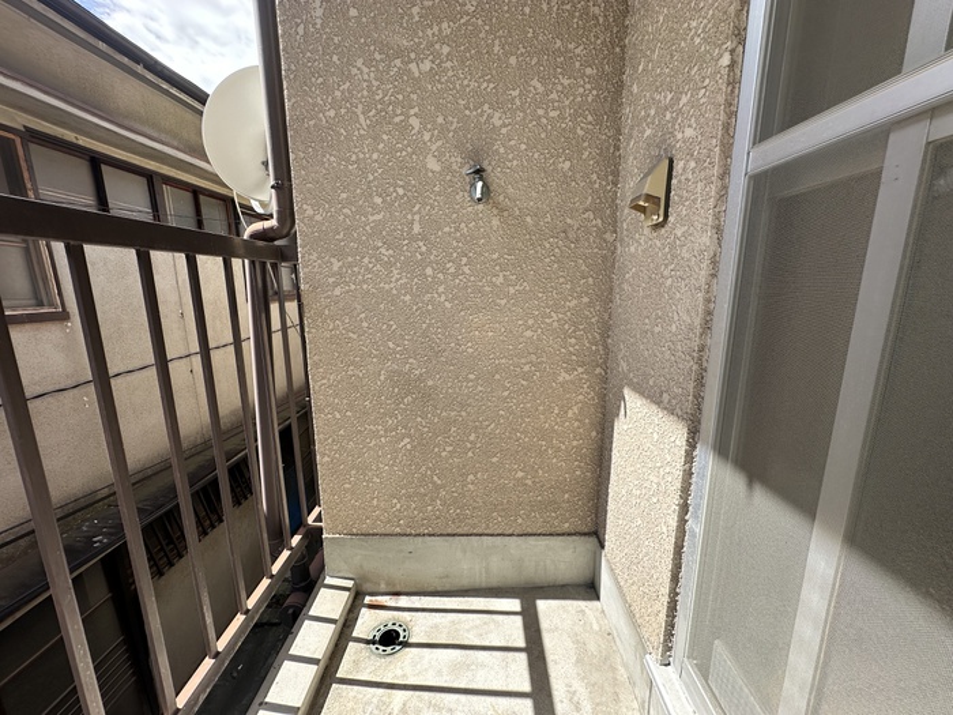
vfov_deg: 85.7
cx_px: 476
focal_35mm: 14
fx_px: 385
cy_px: 358
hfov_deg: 102.1
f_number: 2.2
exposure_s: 1/550
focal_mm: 2.22
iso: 40
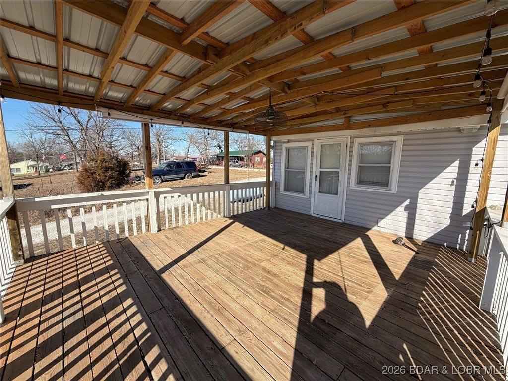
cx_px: 254
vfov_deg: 85.7
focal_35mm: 14
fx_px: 205
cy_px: 190
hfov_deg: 102.1
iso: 32
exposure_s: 1/770
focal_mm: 2.22
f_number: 2.2
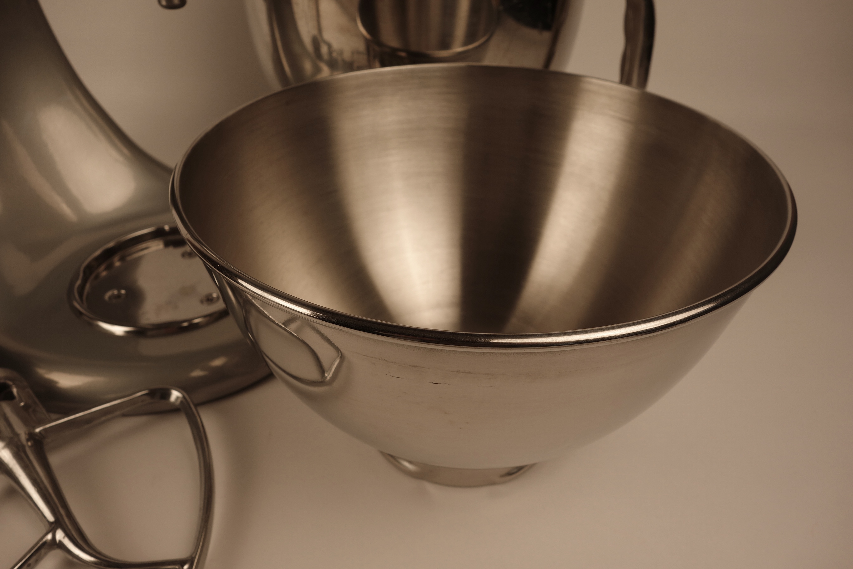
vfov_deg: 46.4
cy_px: 284
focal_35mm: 28
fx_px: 663
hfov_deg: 65.5
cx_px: 426
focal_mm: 10.4
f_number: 5.6
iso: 125
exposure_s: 1/160
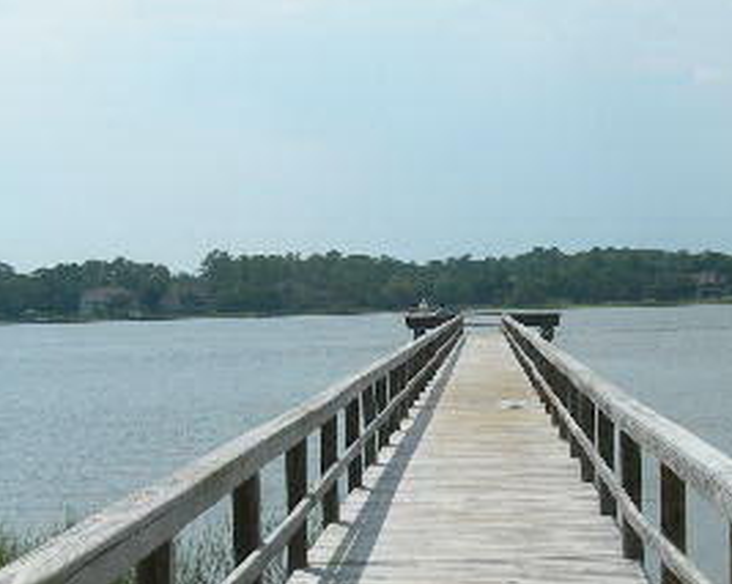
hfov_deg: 21.5
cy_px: 414
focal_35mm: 89
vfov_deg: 17.2
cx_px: 458
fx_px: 1926
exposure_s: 1/1121
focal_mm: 7.8
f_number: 4.8
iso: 50
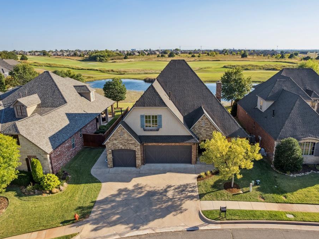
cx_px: 166
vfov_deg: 56.8
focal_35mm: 24
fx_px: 221
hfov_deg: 71.6
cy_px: 120
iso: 100
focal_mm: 8.4
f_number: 2.8
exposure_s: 1/1000
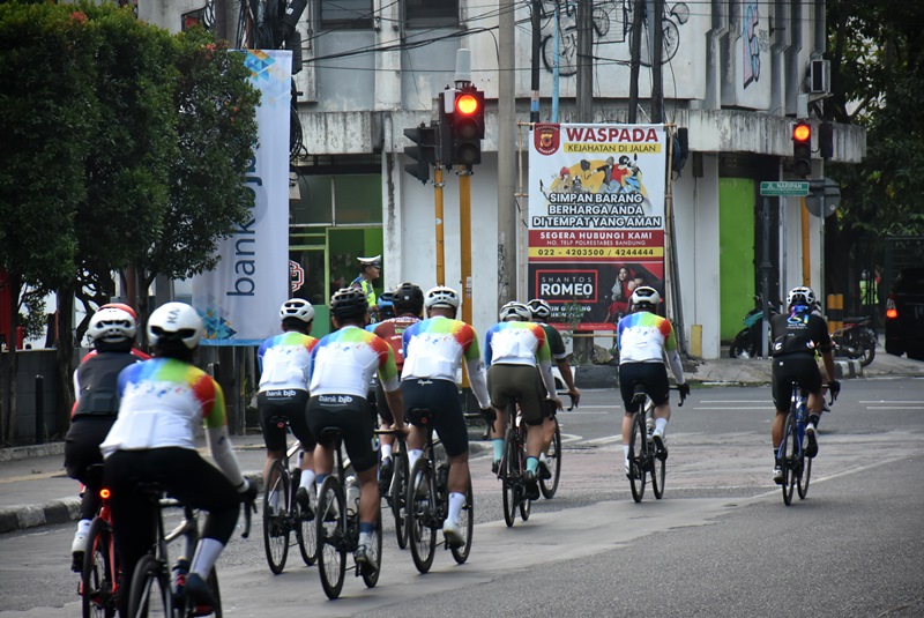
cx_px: 462
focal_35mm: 195
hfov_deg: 10.5
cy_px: 309
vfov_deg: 7.1
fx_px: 5009
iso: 900
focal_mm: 130
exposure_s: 1/60
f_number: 5.6
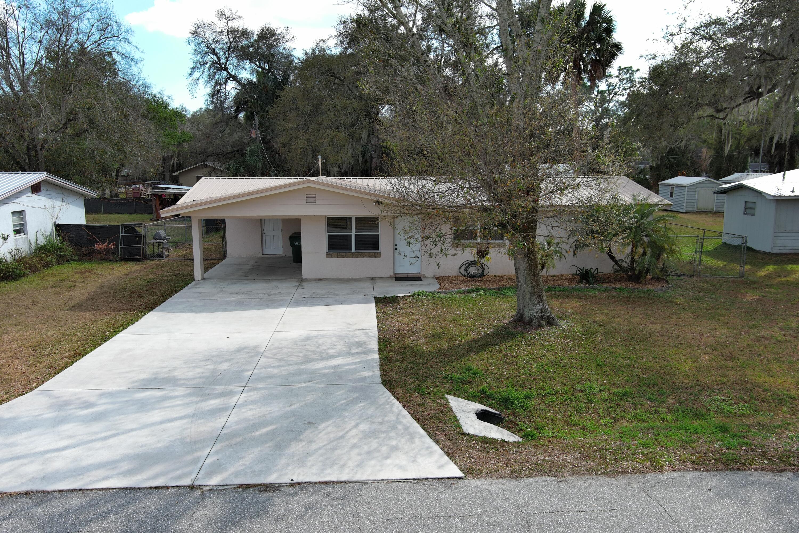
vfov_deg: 45.0
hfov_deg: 63.7
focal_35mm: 29
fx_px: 644
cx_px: 400
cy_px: 266
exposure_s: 1/749
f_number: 2.8
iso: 100
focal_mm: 10.57
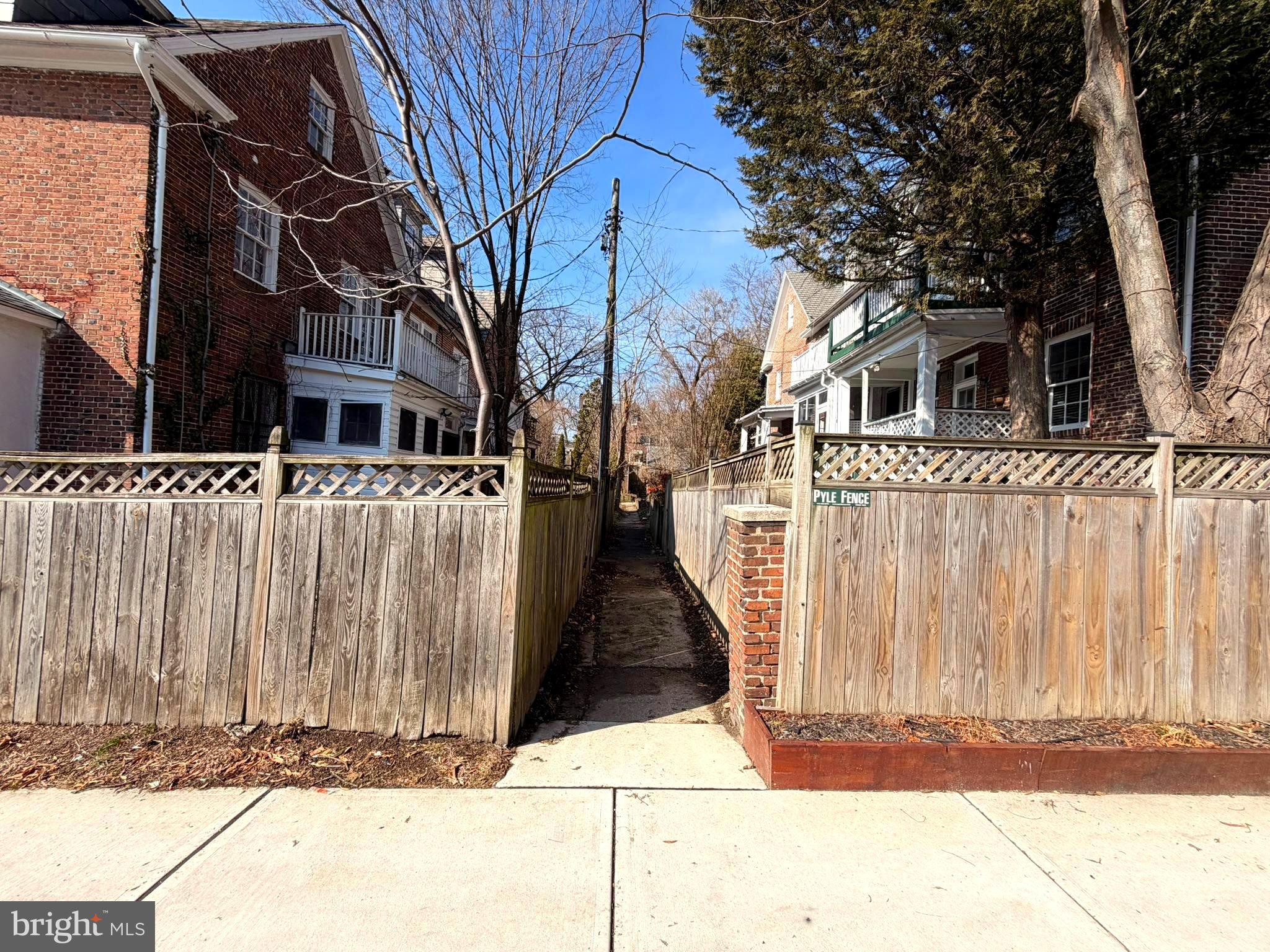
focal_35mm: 14
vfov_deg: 85.7
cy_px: 476
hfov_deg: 102.1
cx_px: 635
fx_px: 514
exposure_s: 1/770
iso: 25
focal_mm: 2.22
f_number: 2.2
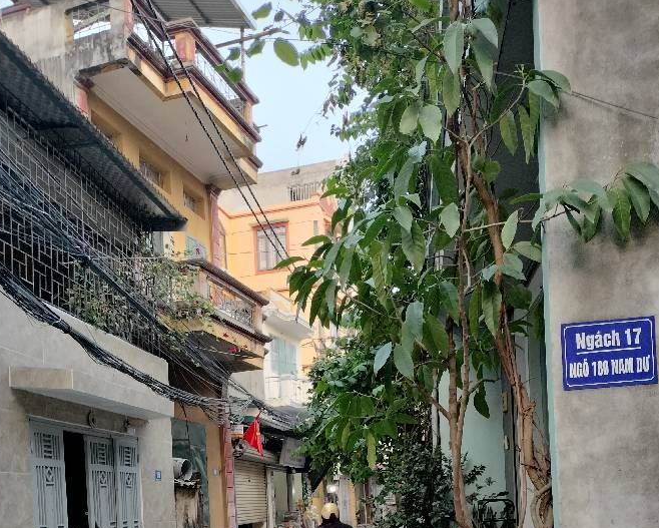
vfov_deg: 33.8
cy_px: 509
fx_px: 800
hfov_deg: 44.8
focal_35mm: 41
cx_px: 338
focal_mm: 4.71
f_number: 1.7
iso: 328
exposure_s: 1/50
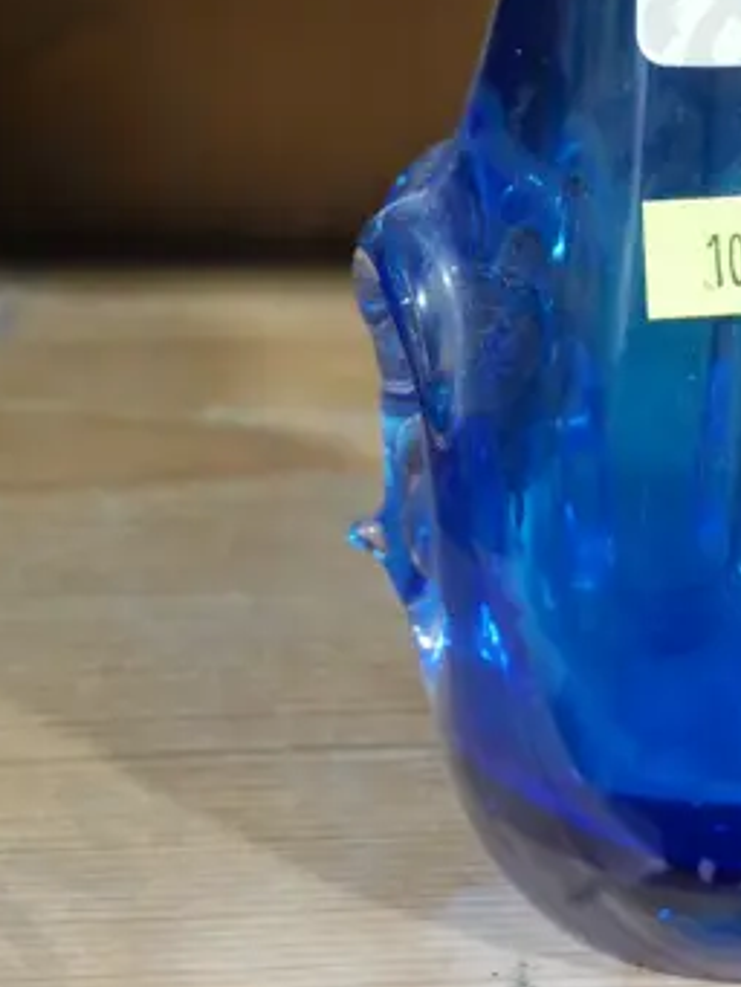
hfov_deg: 12.8
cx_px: 815
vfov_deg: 16.7
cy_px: -116
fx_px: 3252
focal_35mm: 114
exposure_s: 1/60
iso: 1250
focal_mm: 19
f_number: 4.1
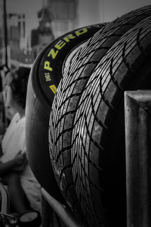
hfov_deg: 8.7
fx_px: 993
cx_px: 76
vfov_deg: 13.1
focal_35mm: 158
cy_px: 114
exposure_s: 1/30
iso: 100
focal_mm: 105
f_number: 13
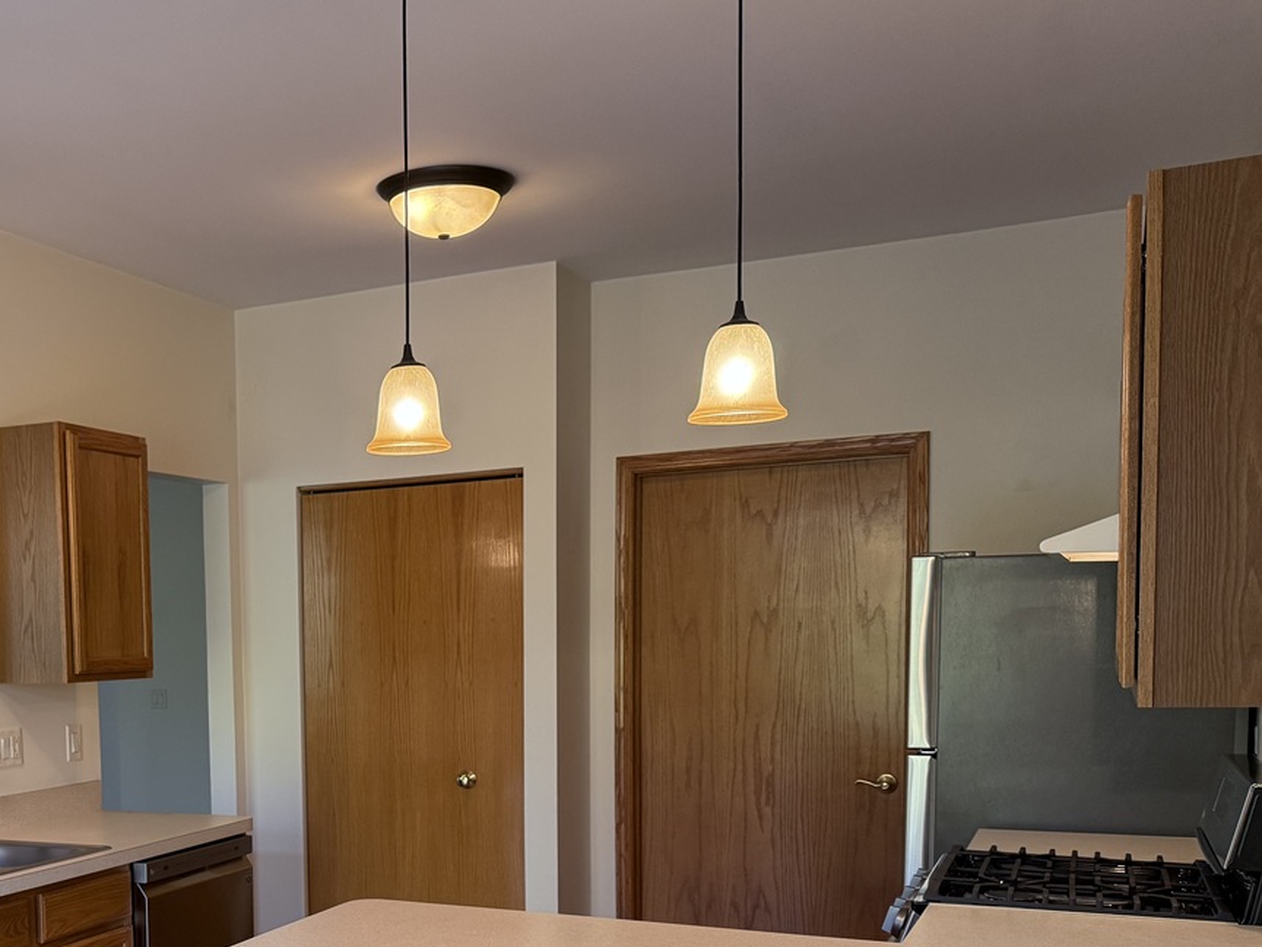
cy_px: 761
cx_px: 247
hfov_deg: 44.5
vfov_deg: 34.8
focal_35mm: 40
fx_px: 1458
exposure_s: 1/120
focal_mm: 6.76
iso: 320
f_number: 1.78
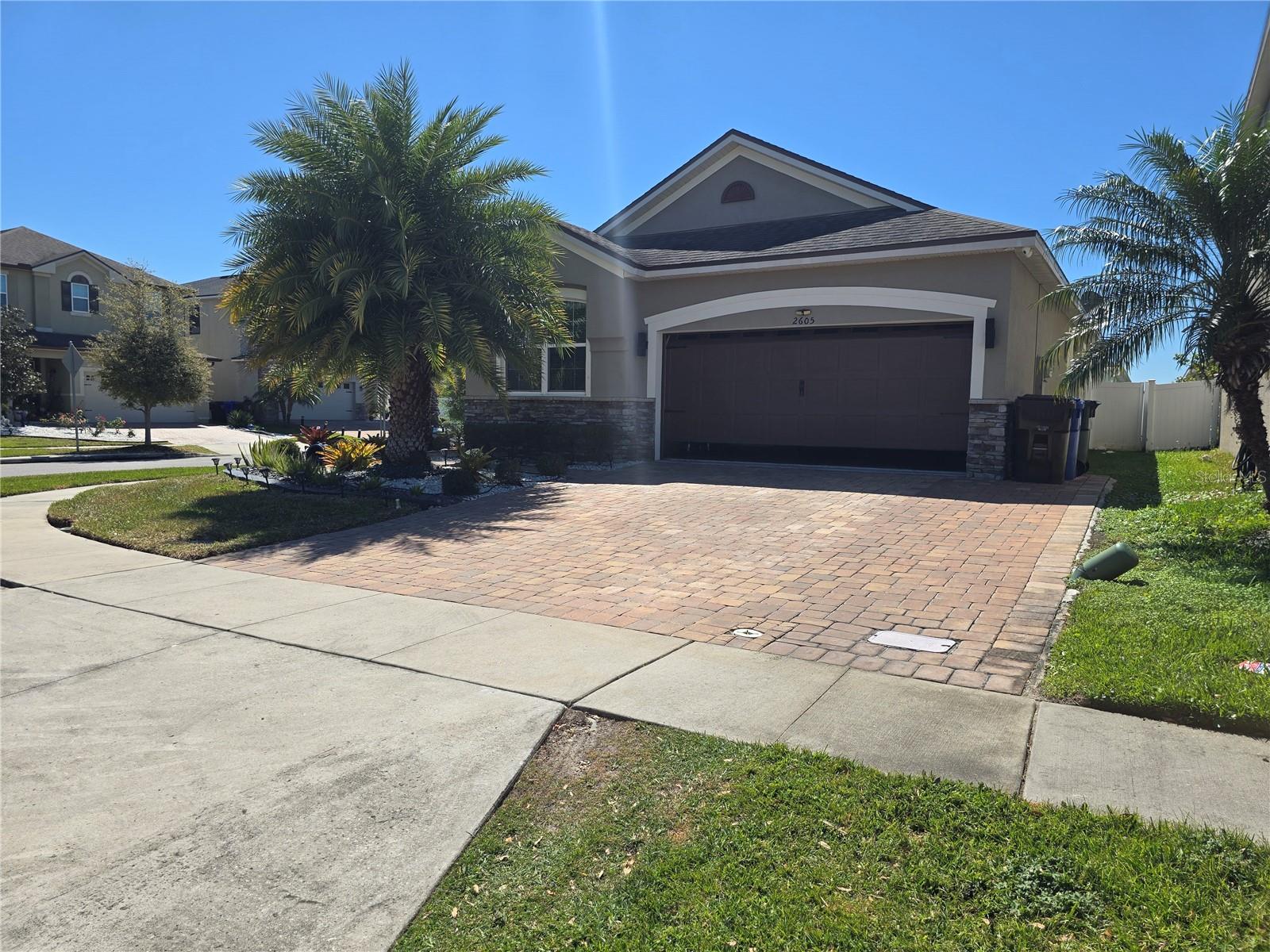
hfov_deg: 73.9
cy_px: 476
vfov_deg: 58.9
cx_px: 635
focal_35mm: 23
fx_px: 844
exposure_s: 1/1000
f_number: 1.7
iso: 12
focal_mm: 6.3
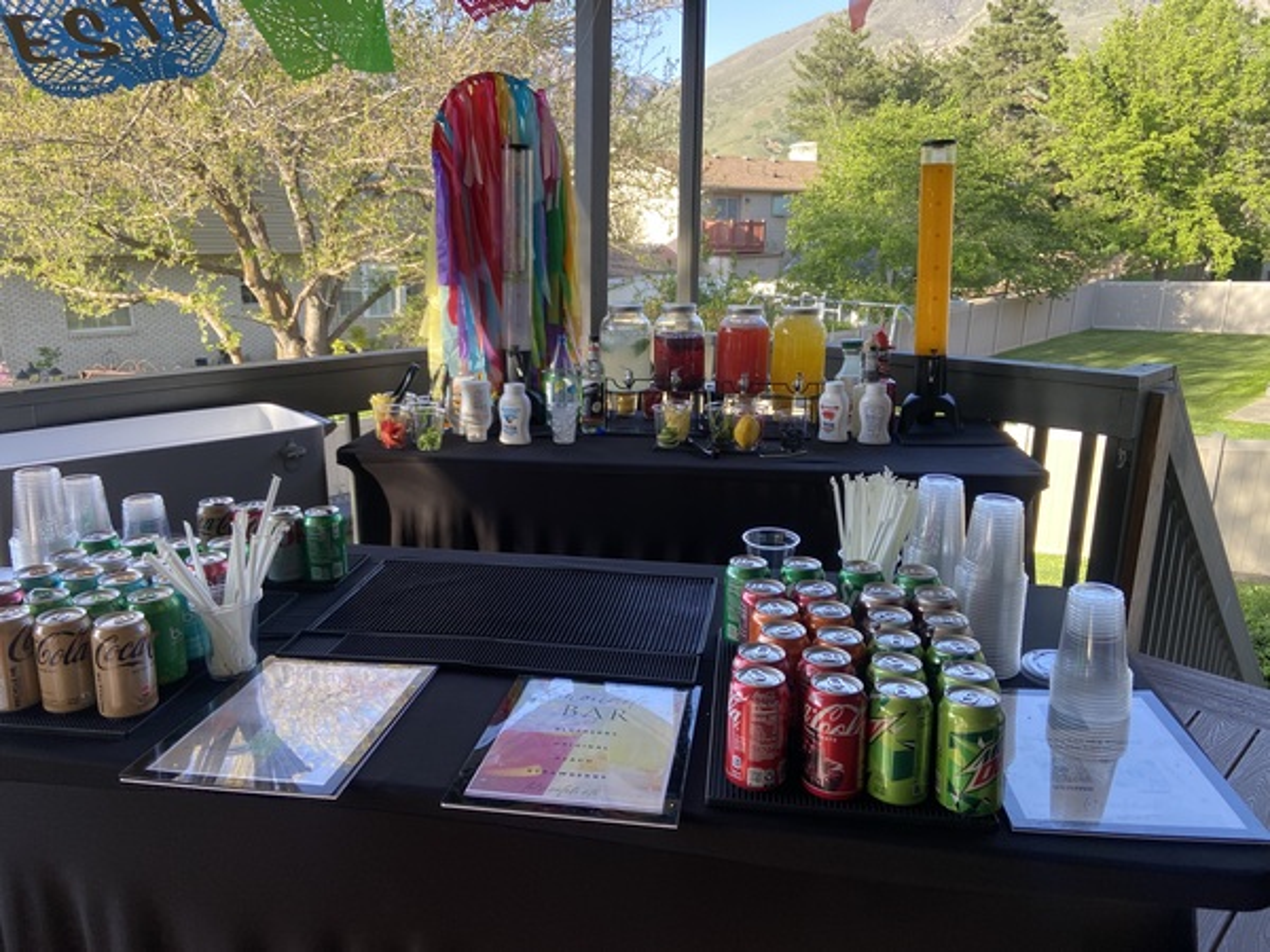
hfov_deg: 67.3
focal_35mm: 26
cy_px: 476
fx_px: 954
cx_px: 635
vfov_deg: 53.1
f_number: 1.8
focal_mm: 4.25
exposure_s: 1/204
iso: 32
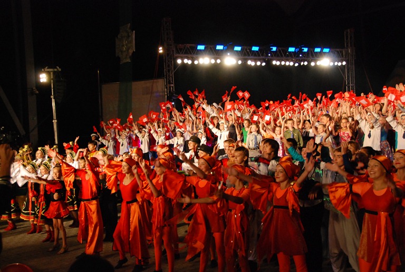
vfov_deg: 33.2
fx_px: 457
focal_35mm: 40
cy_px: 136
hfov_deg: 47.8
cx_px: 202
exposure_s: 1/200
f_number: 4
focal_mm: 27
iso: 1250
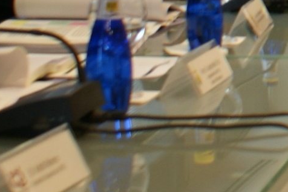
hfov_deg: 10.1
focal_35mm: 184
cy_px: -184
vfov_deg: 7.2
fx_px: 1473
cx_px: 616
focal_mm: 18
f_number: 4
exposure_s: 1/40
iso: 100
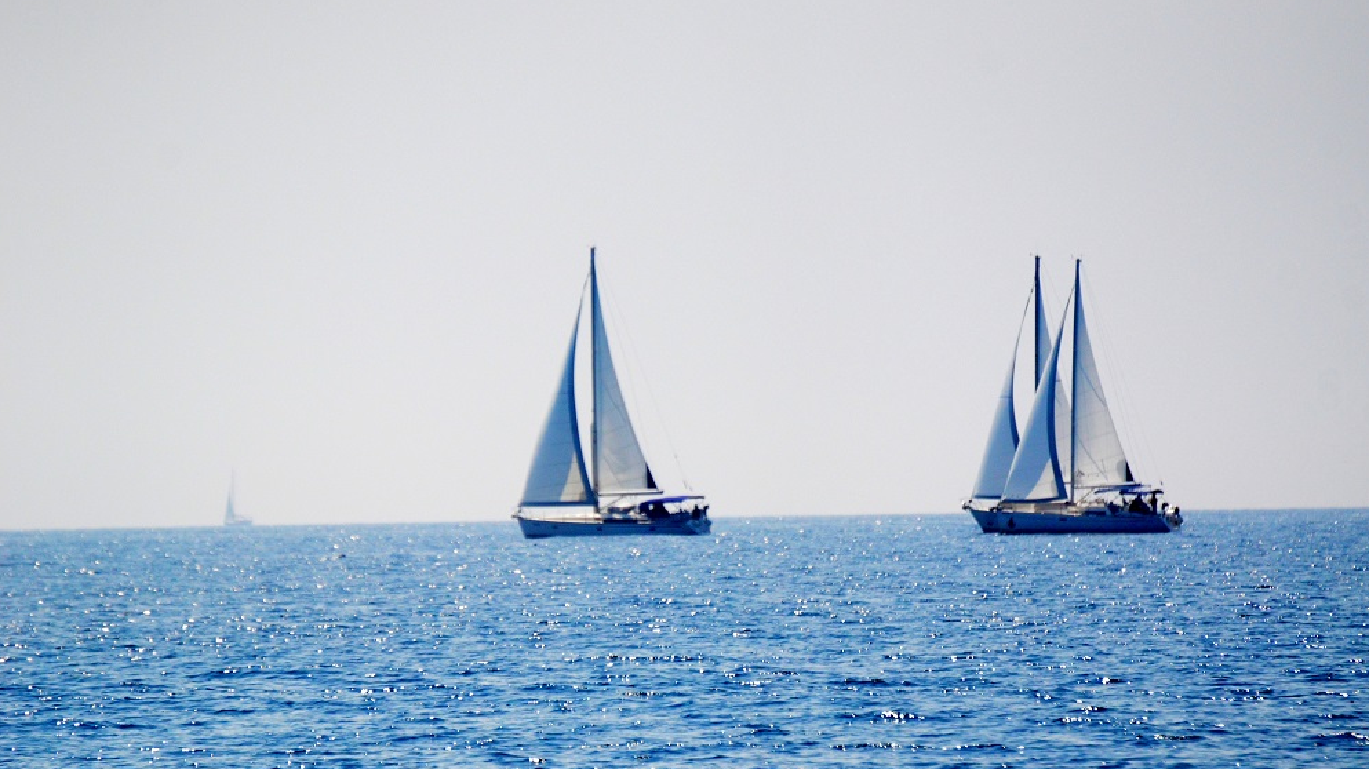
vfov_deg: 2.9
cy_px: 360
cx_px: 687
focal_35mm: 426
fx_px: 15460
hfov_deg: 5.1
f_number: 5.6
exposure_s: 1/8000
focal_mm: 270
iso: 1800
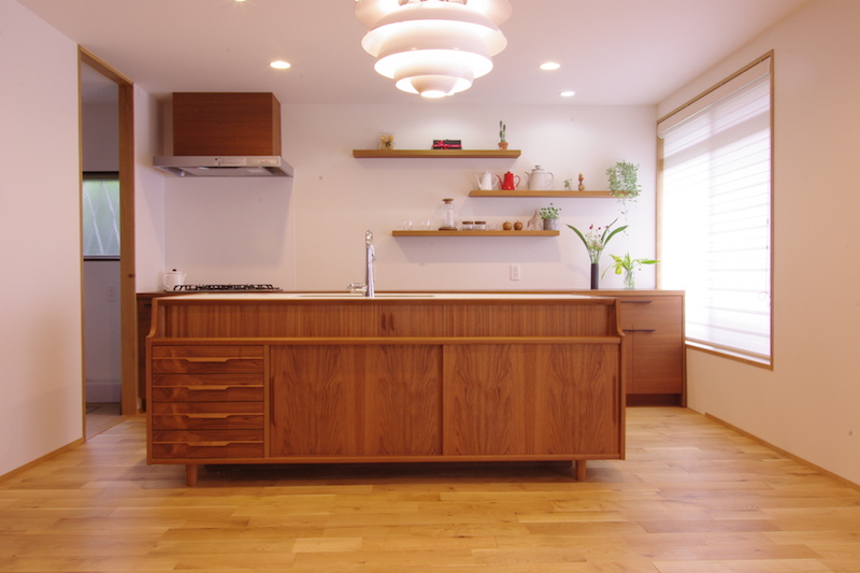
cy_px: 286
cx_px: 430
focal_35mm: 28
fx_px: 669
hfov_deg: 65.5
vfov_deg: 46.4
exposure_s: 1.5
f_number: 19
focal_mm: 19
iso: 200
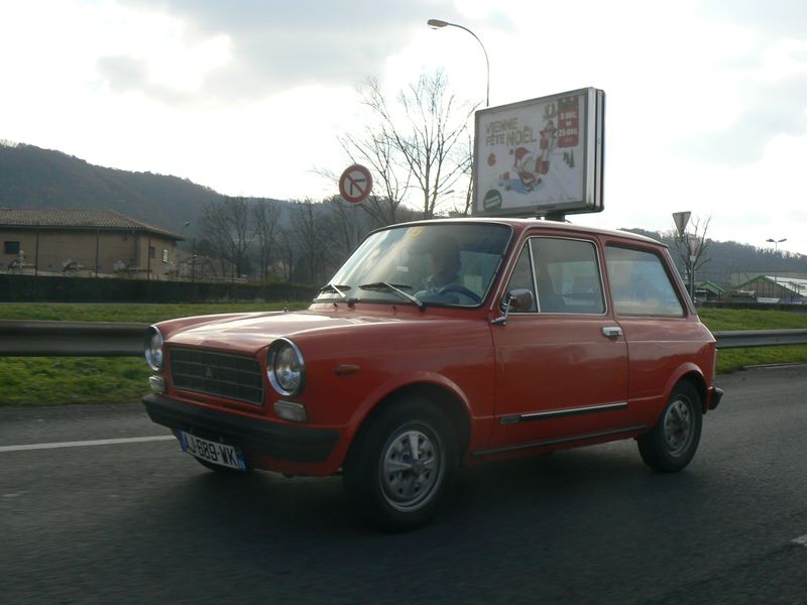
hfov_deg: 51.4
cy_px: 302
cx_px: 404
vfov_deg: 39.7
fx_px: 839
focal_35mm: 36
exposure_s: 1/640
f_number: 4
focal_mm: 6
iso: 100
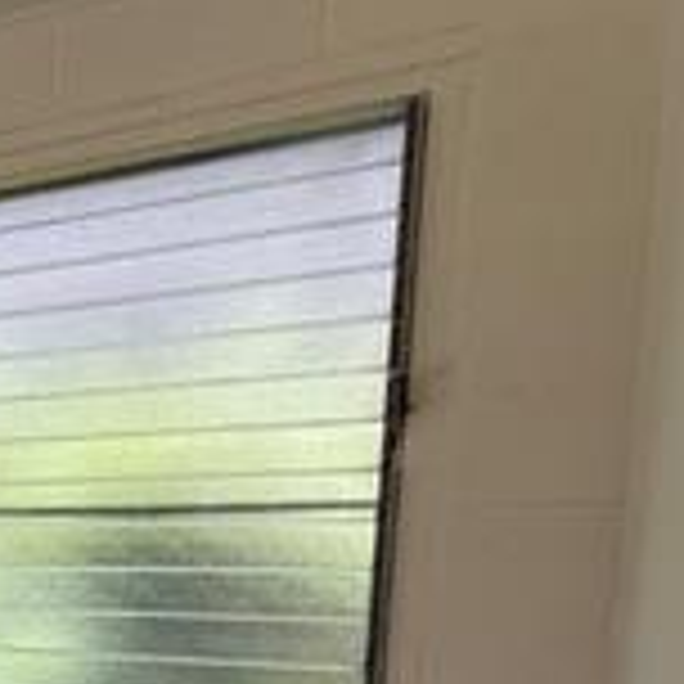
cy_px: 634
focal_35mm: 52
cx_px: -706
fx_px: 1162
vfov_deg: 31.1
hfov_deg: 18.8
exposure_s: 1/118
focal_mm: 2.22
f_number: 2.2
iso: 50
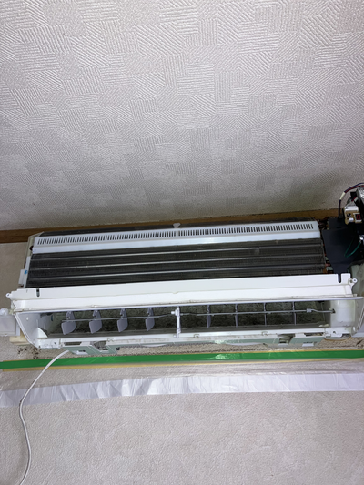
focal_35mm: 28
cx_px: 182
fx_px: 392
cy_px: 242
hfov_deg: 49.8
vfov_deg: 63.4
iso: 32
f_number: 1.8
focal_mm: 3.99
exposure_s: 1/27
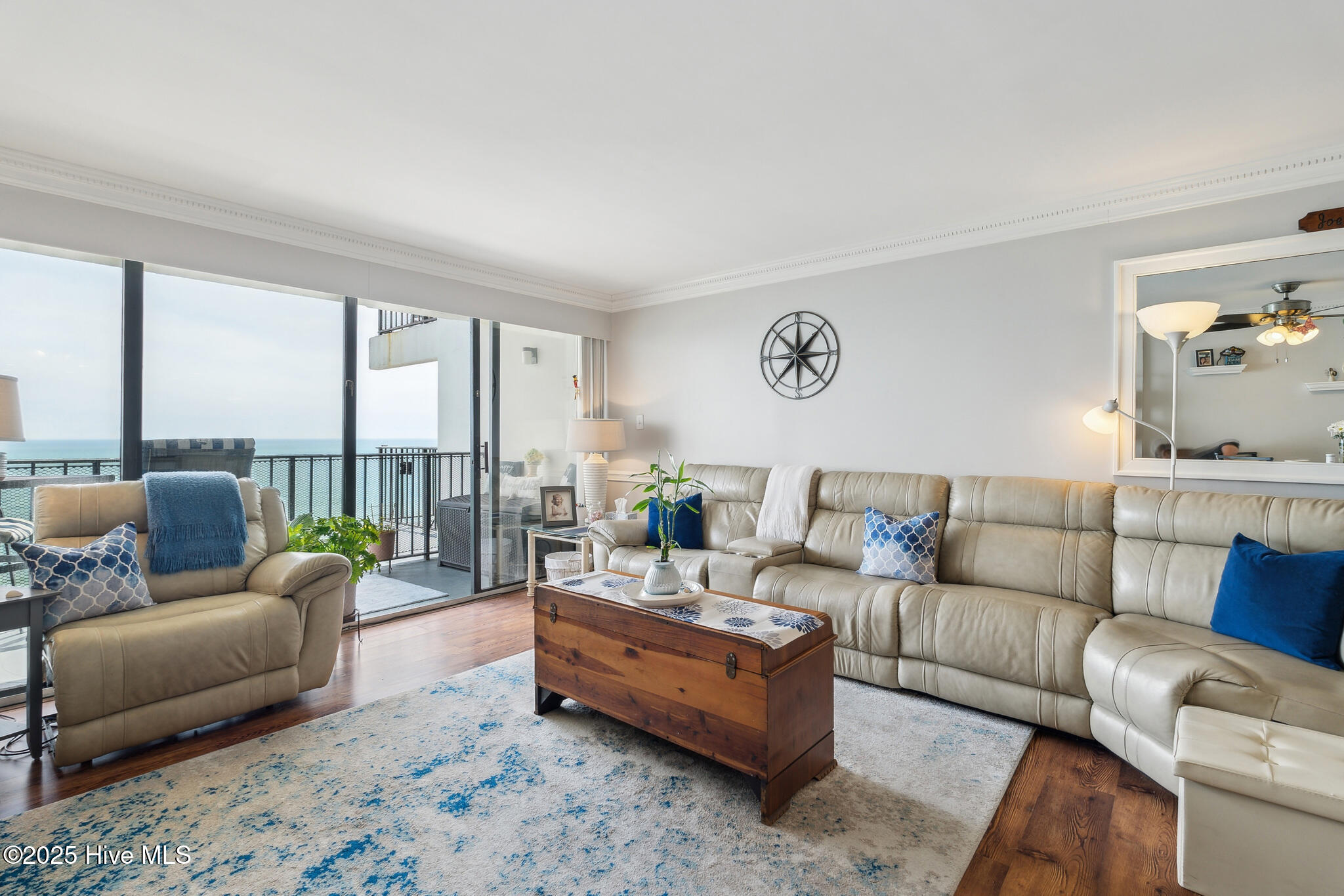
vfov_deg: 72.0
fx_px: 616
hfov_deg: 95.0
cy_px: 448
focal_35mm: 16
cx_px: 672
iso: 400
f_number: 7.1
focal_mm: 16.5
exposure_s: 1/40
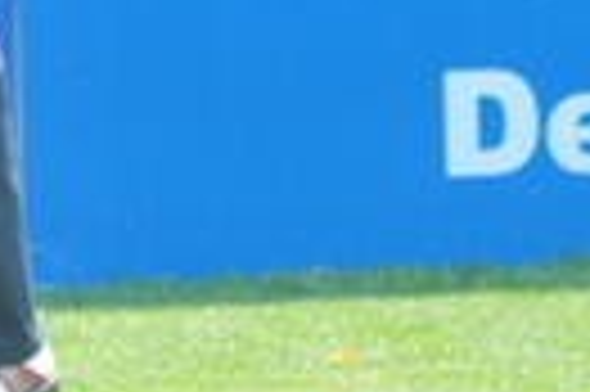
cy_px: -421
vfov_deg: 1.4
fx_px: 16258
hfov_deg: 2.1
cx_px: -144
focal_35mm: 993
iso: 400
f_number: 4
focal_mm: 145
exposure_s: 1/640
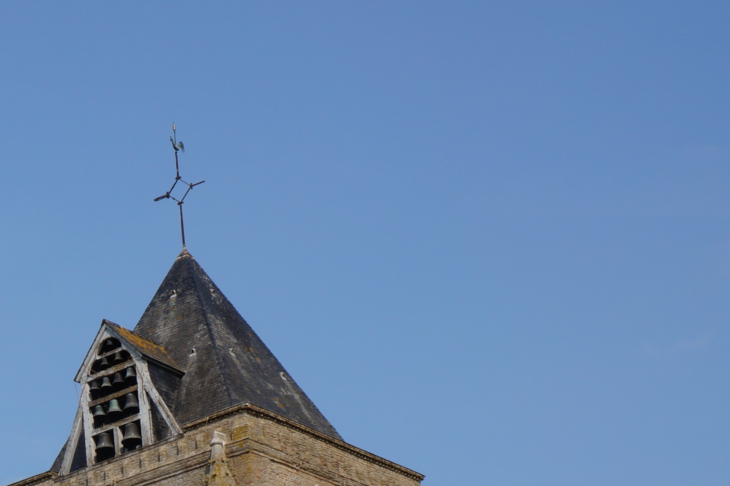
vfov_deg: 11.6
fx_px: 2330
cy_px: 588
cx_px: -67
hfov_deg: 17.2
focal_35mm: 115
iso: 100
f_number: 16
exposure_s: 1/125
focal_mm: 28
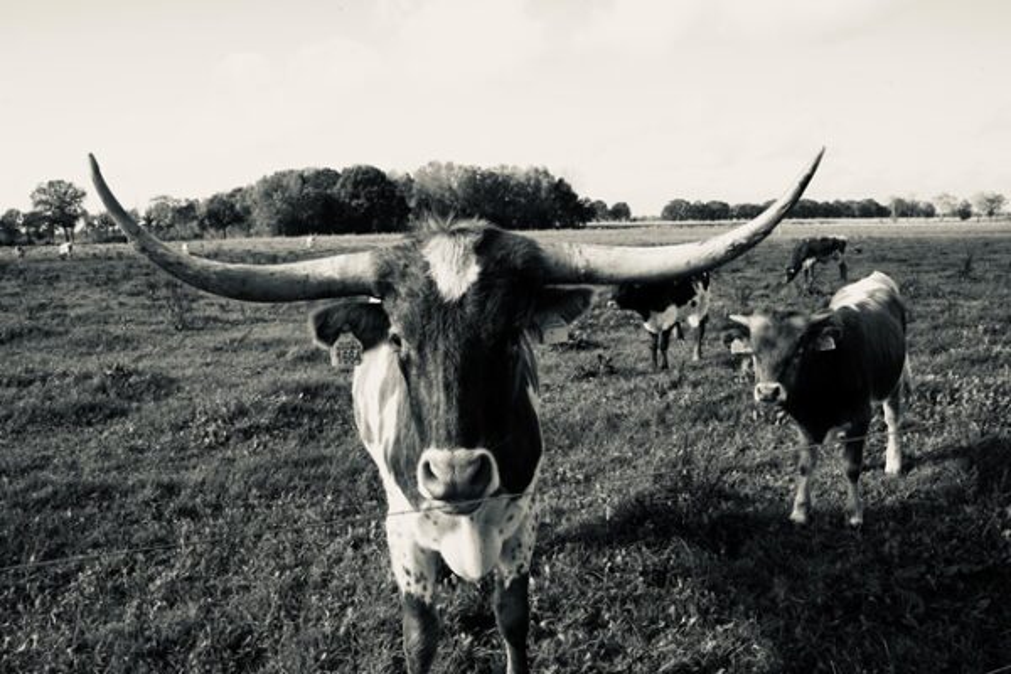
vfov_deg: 46.4
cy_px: 337
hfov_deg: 65.5
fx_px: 786
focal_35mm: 28
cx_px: 506
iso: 400
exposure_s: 1/80
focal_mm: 28
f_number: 22
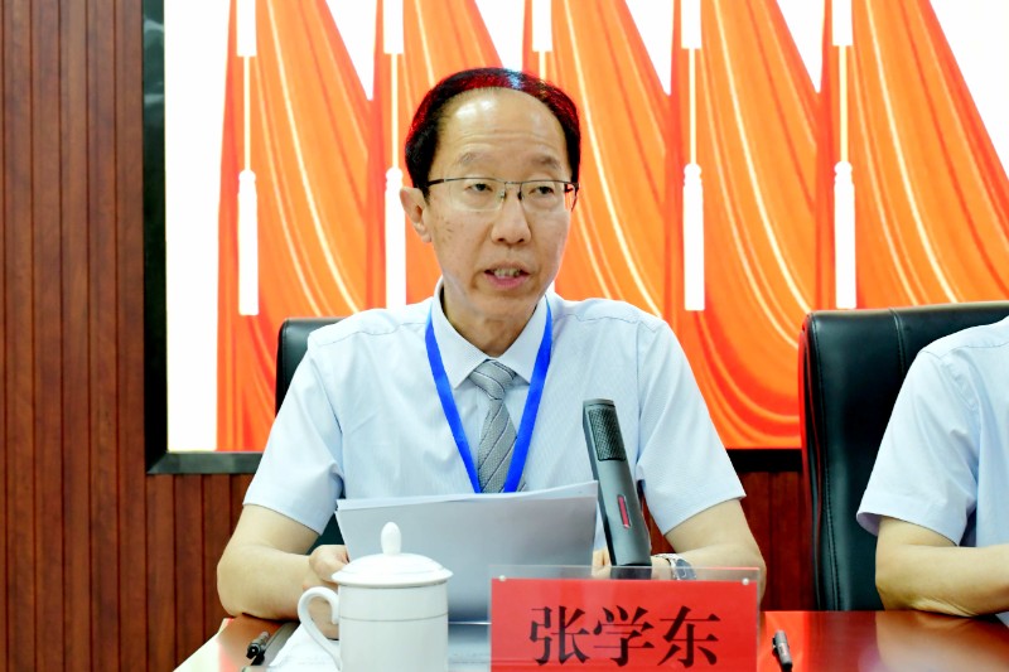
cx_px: 504
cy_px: 336
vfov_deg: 23.8
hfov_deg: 35.1
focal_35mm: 57
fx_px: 1597
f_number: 7.1
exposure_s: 1/50
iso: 3200
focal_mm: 38
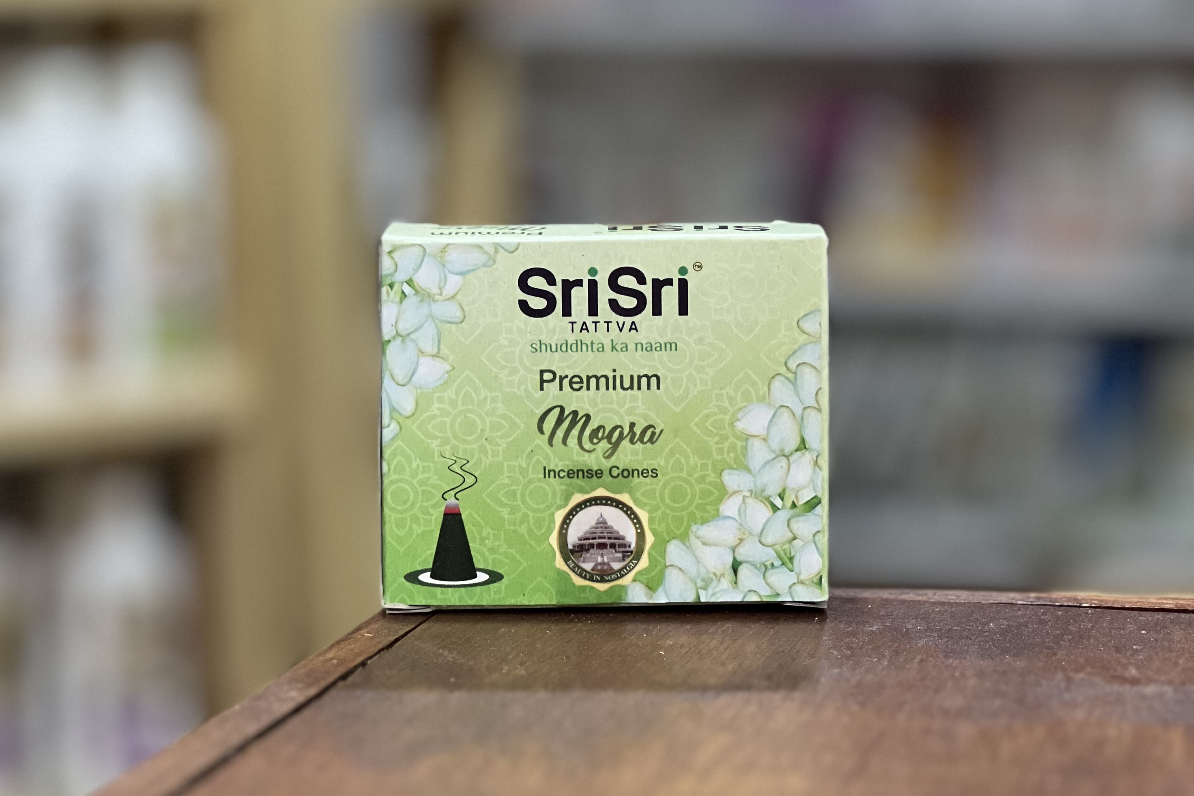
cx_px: 597
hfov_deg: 19.1
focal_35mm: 107
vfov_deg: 12.8
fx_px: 3549
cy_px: 407
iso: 400
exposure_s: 1/31
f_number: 2.8
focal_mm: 9
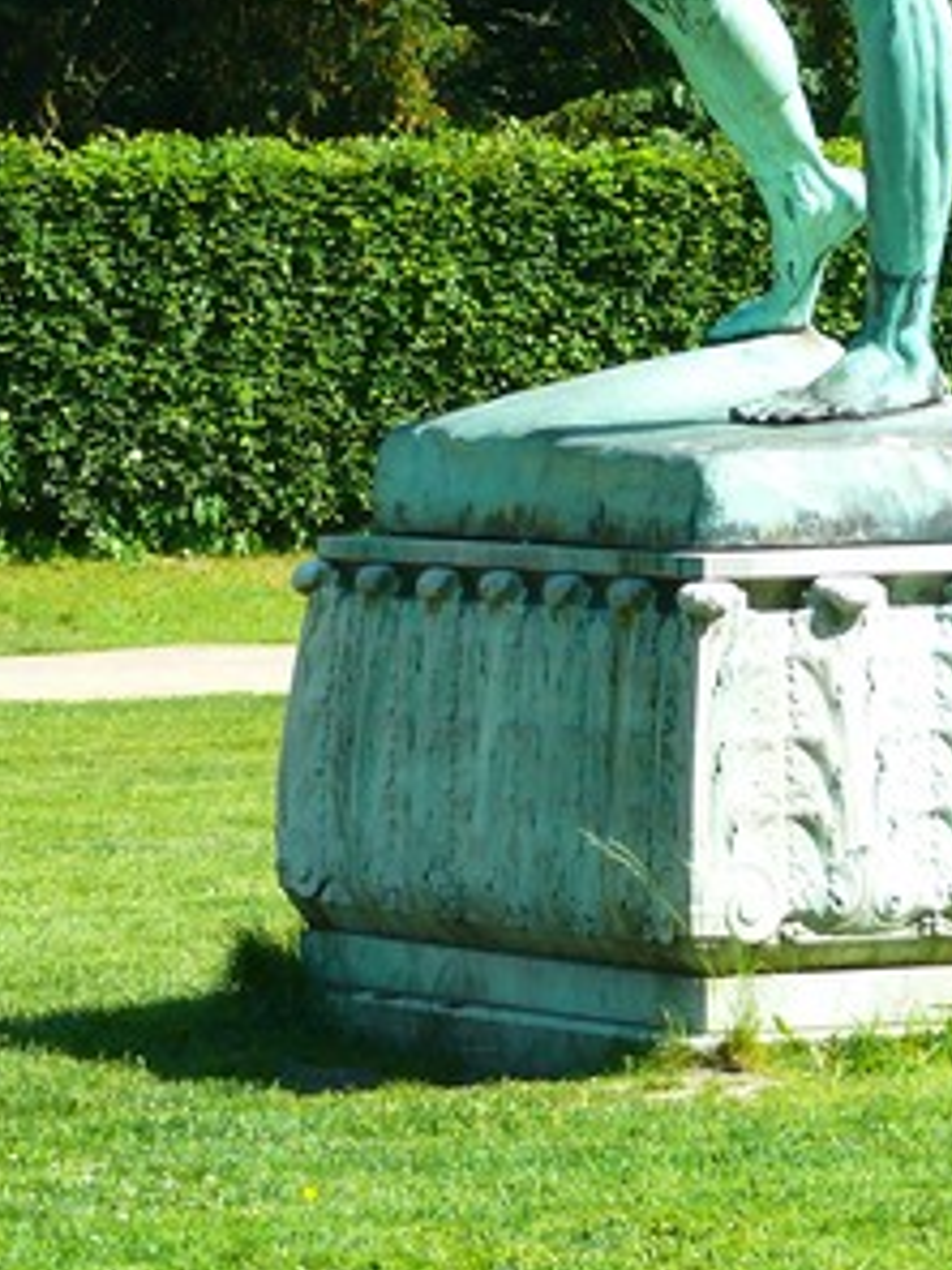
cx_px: 845
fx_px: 10854
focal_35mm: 296
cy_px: -206
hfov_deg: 5.0
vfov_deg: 6.7
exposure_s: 1/125
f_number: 3.6
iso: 100
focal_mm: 24.7
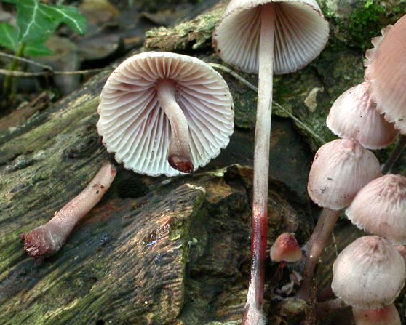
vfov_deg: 9.2
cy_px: 192
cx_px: 295
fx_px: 2020
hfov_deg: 11.5
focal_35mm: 168
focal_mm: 23.5
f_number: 8.6
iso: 200
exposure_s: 1/2
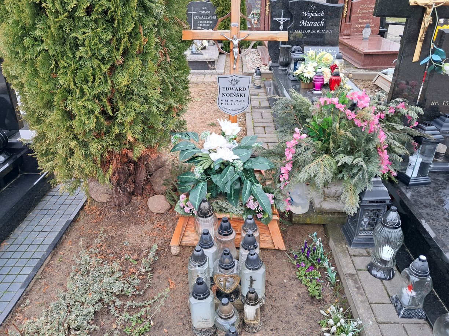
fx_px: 350
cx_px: 224
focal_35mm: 27
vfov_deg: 51.4
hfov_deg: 65.3
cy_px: 168
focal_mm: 4
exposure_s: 1/100
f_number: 1.8
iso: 50
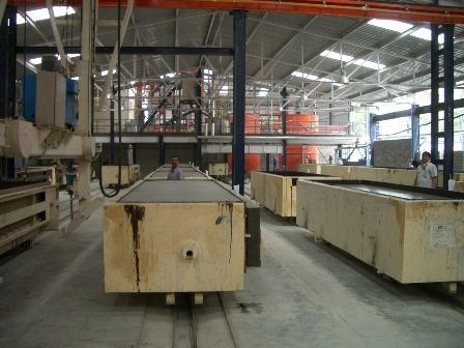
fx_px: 469
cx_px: 232
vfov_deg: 40.7
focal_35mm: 35
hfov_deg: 52.6
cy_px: 174
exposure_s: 1/100
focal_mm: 5.8
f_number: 2.6
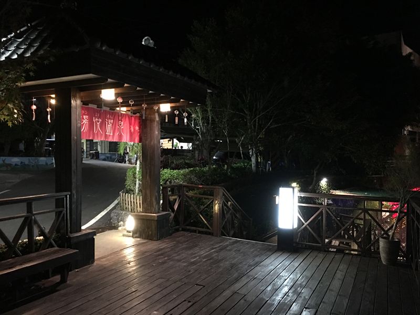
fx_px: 352
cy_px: 158
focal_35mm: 29
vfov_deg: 48.2
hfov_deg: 61.7
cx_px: 210
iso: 200
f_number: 2.2
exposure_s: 1/4
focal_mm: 4.15
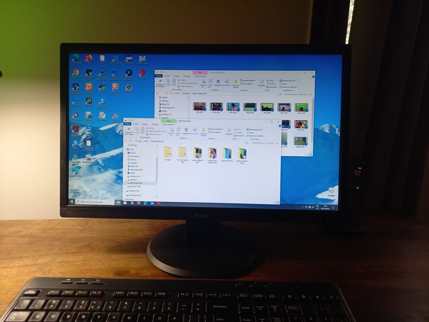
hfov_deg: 69.4
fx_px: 310
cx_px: 214
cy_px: 161
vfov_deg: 54.9
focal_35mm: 25
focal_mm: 4.65
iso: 250
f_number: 1.8
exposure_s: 1/50
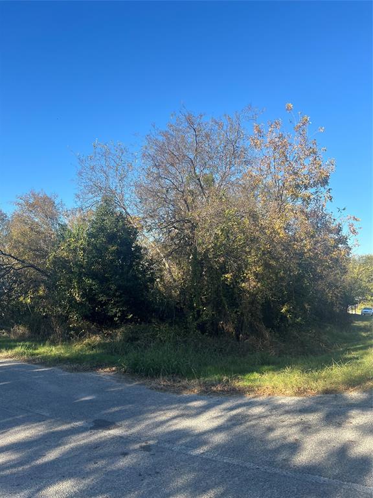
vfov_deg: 67.3
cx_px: 186
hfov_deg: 53.1
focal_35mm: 26
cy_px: 249
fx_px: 374
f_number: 1.5
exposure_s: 1/1621
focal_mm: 5.7
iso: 50
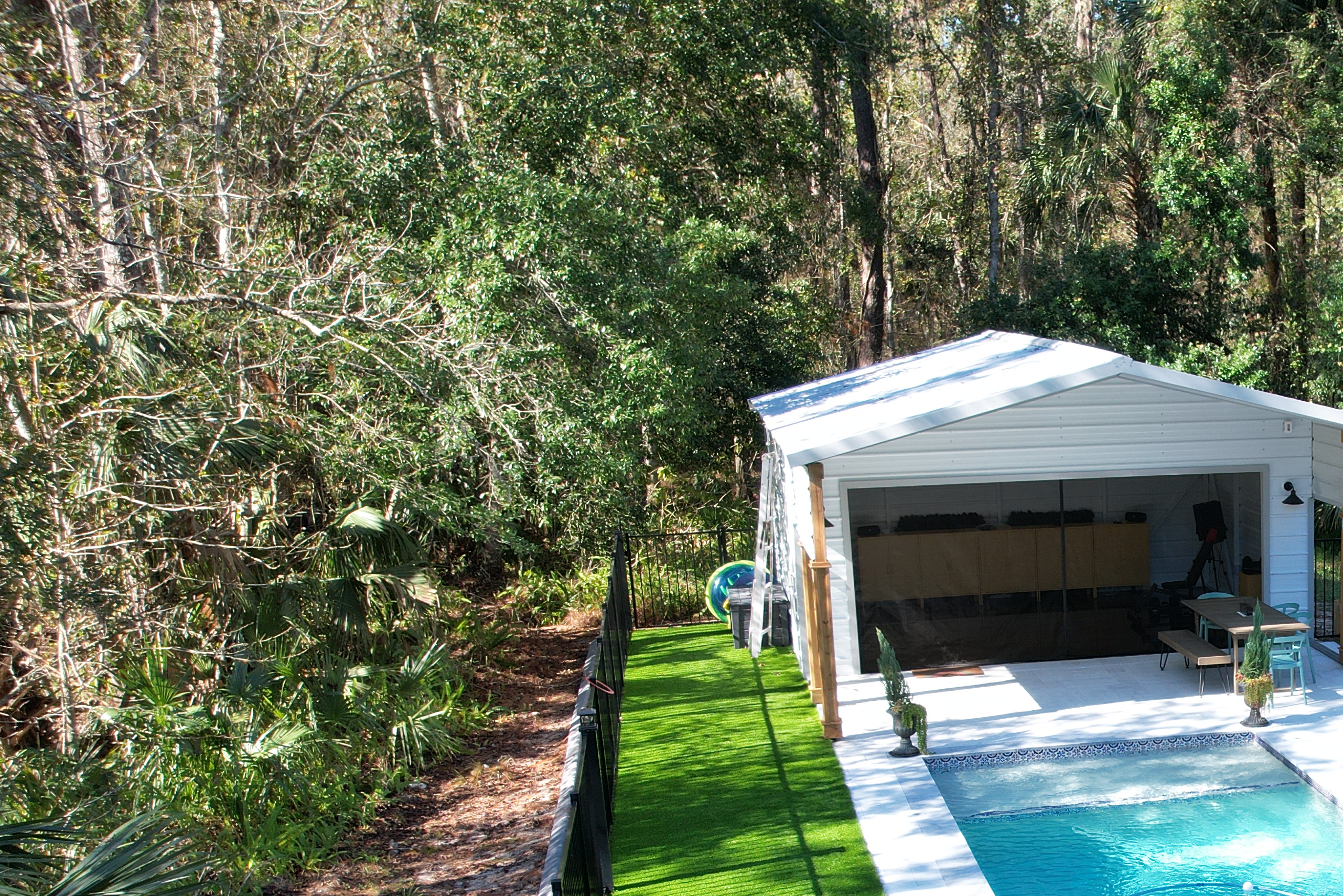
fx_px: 1753
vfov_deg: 27.6
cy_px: 805
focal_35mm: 47
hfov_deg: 37.9
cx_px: 1308
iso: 100
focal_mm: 8.38
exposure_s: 1/320
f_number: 2.8
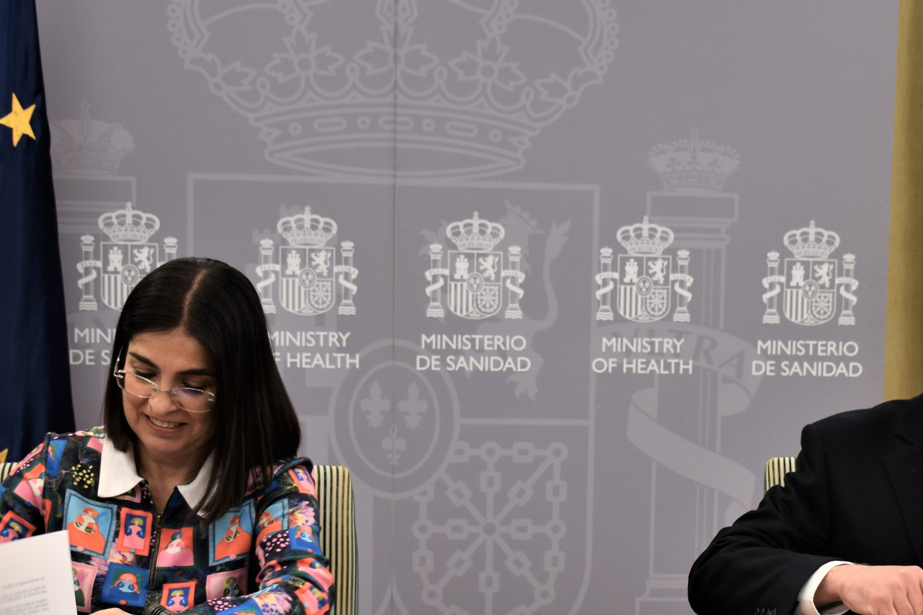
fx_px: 1410
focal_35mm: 55
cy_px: 426
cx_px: 551
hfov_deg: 36.1
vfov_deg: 24.5
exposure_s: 1/60
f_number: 4
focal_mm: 24
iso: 400
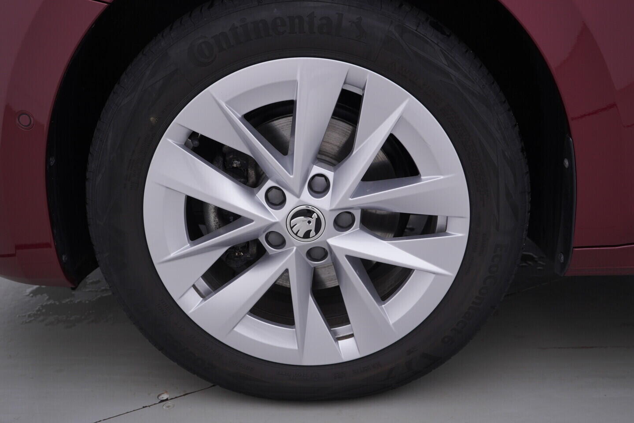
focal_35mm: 36
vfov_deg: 36.9
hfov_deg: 53.1
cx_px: 317
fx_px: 634
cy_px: 212
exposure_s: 1/80
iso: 125
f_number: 4
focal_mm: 24
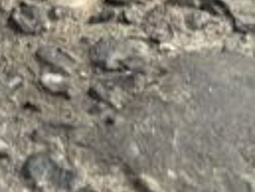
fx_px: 1349
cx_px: -263
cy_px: -323
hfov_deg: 10.0
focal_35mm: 183
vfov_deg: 7.4
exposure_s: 1/60
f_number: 2.2
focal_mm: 2.71
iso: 125
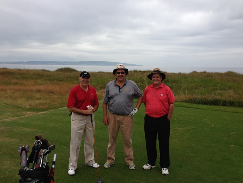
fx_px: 232
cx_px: 122
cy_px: 92
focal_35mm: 33
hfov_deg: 55.3
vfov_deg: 43.0
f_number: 2.4
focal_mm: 4.13
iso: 50
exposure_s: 1/1464
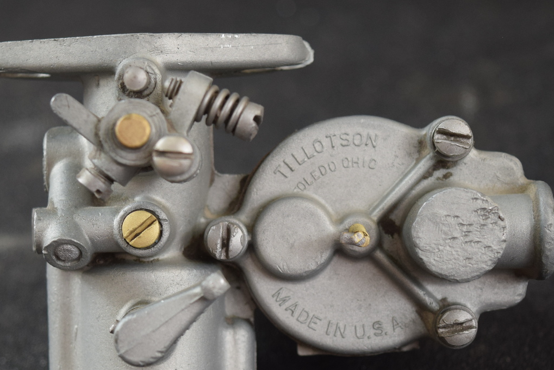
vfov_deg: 12.1
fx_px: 1739
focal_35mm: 113
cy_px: 247
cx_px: 234
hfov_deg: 18.1
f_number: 5.6
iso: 450
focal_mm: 48
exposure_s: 1/125
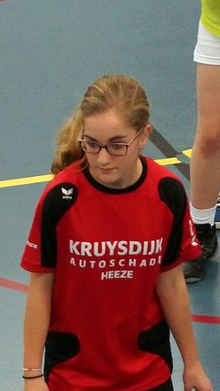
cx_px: 259
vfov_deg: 12.0
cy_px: 66
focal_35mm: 178
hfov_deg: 6.8
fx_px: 1844
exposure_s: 1/200
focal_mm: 50
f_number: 2.8
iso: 800
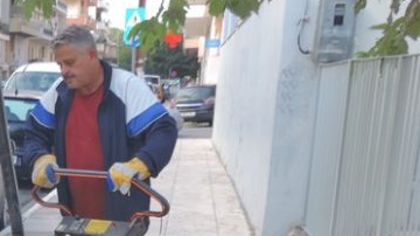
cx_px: -103
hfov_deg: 21.7
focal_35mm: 90
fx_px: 1002
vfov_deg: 12.6
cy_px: 373
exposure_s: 1/160
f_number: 3.1
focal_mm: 5.3
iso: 90
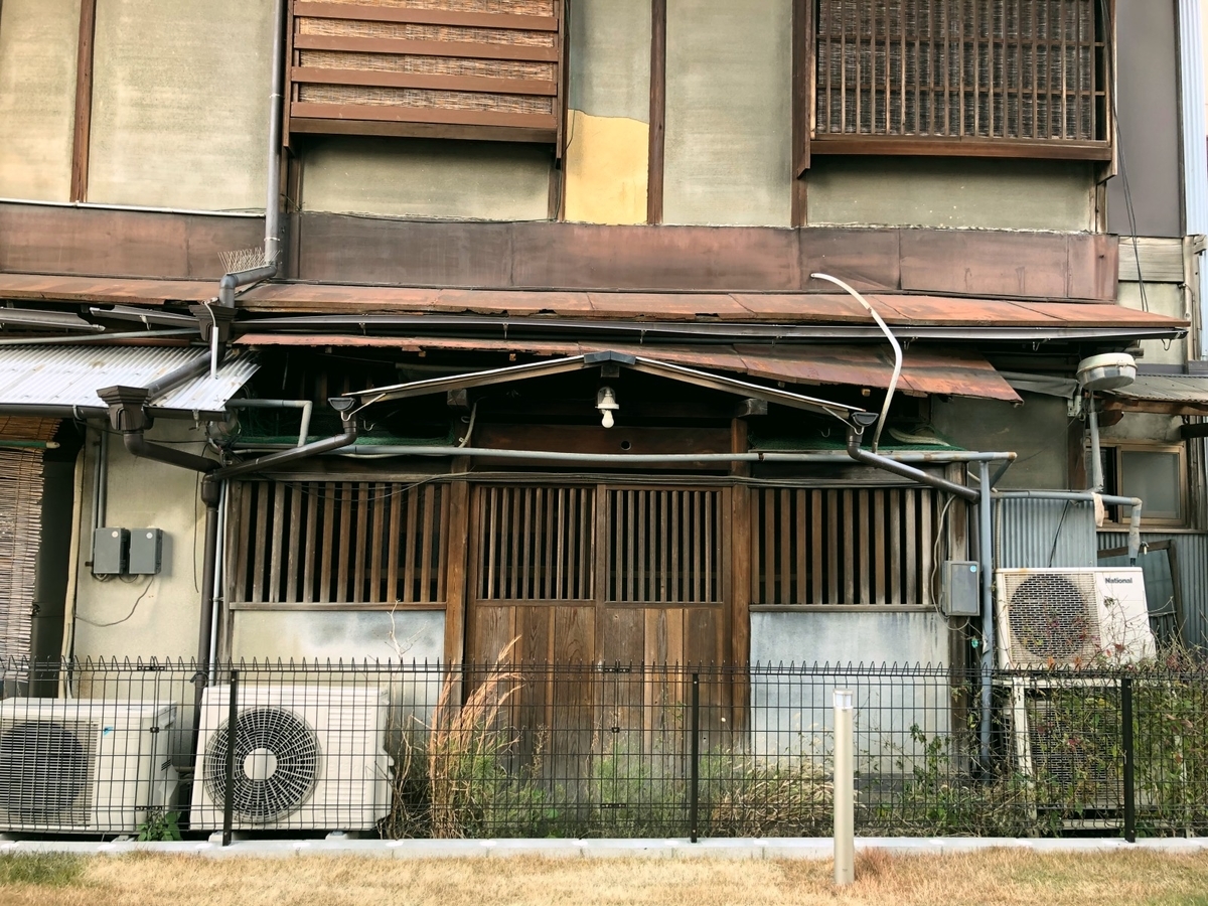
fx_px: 977
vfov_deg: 49.7
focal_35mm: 28
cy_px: 453
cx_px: 604
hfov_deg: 63.4
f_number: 1.8
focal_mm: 4
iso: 32
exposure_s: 1/120
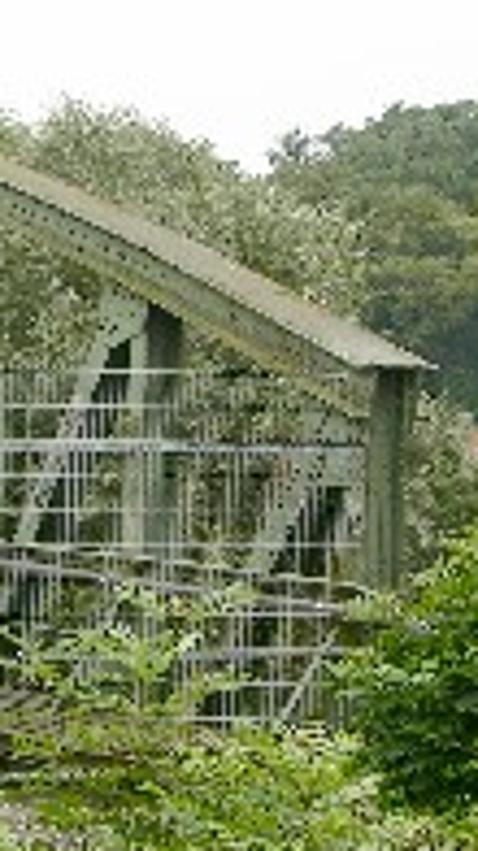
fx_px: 4266
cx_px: -411
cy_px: 439
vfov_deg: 11.4
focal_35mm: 189
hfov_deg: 6.3
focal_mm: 14.7
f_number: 5
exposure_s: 1/65.8
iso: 50
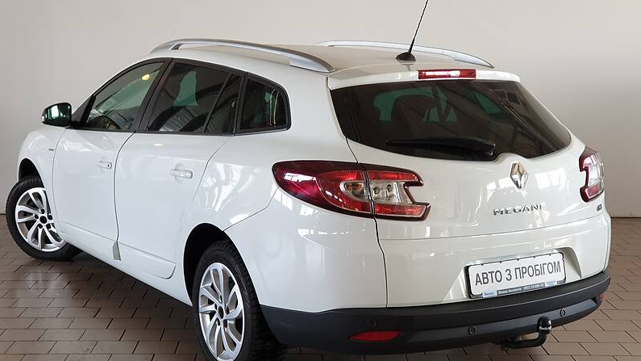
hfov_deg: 36.6
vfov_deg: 21.1
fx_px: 969
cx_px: 321
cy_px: 180
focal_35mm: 57
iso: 100
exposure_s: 1/33
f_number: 2.4
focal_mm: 6
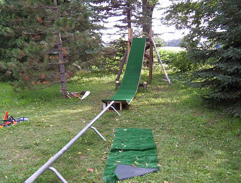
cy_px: 86
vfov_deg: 34.5
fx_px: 293
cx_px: 114
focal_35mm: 42
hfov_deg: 44.6
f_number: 3.84
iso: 100
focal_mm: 5.26
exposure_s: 1/70.7
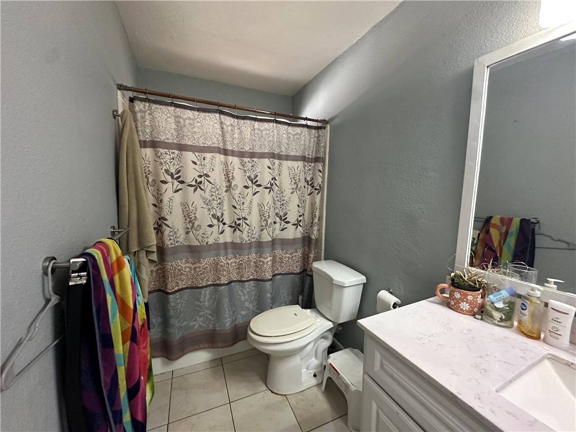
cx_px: 288
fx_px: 233
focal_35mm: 14
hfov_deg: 102.1
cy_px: 216
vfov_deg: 85.7
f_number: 2.2
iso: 400
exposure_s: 1/60
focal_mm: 2.22
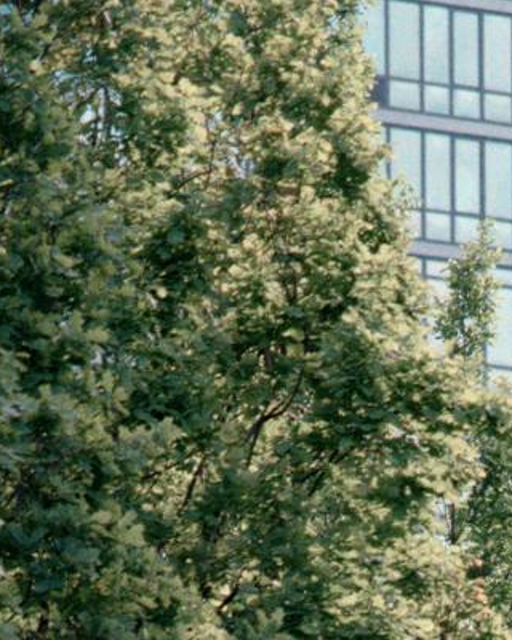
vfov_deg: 2.5
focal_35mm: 761
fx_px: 14415
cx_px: 701
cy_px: 1661
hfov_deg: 2.0
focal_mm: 105
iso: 100
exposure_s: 1/320
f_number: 2.8
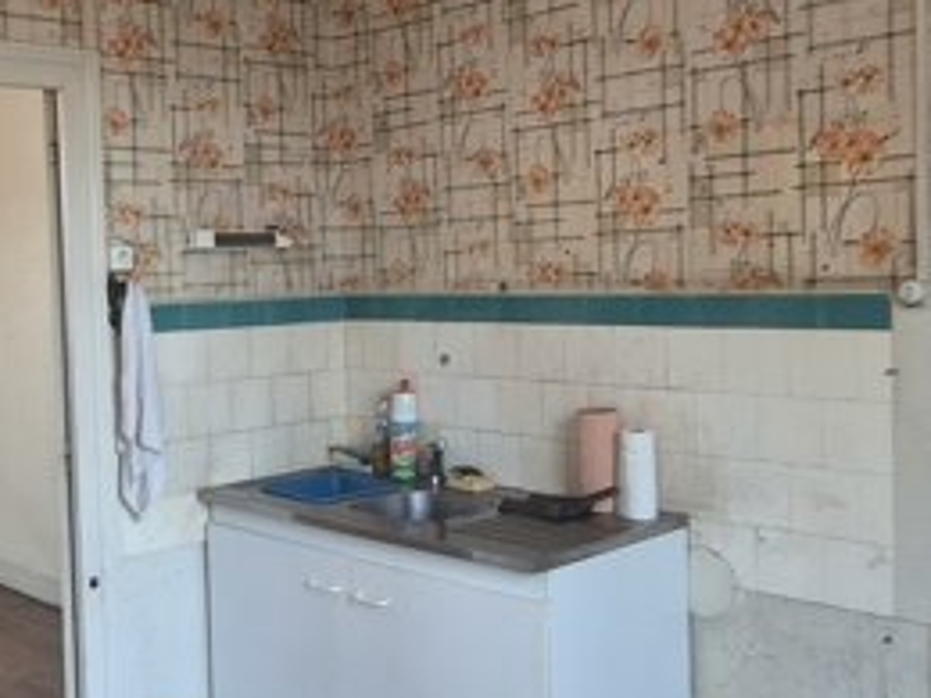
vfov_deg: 35.9
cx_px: 272
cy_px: 326
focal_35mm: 40
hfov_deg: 45.7
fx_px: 1076
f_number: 2.2
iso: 200
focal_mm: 2.2
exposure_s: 1/50
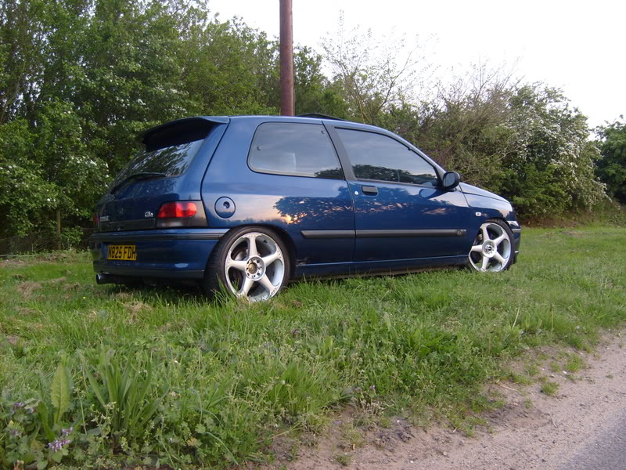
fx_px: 633
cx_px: 313
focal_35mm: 35
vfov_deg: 40.7
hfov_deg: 52.6
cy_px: 235
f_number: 2.8
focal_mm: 5.8
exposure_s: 1/90
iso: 80
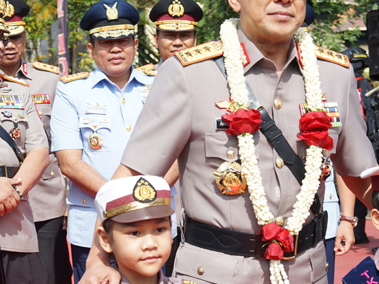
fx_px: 1423
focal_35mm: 130
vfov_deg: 11.4
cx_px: 203
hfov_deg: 15.2
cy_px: 216
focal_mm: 50
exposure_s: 1/250
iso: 100
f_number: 5.6
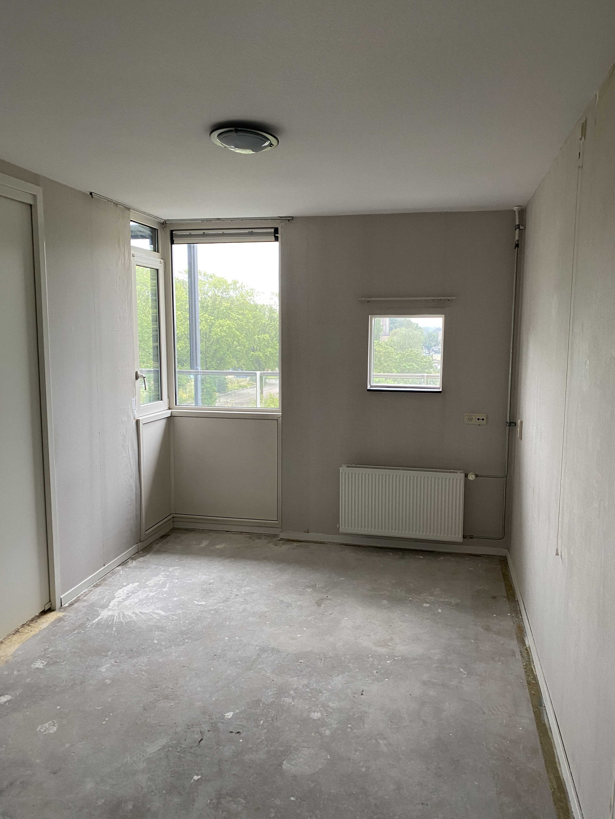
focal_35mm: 26
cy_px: 410
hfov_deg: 53.1
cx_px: 308
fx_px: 616
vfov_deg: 67.3
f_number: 1.8
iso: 125
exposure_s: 1/62
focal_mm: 4.25
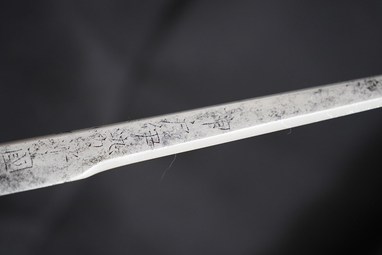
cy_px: 128
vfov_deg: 13.0
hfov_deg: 19.5
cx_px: 191
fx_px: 1114
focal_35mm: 105
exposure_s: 1/125
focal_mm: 105
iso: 8000
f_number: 2.8
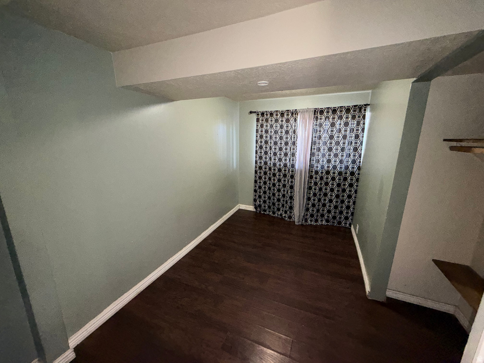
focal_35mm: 14
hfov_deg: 102.1
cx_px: 242
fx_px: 196
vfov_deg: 85.7
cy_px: 182
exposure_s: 1/40
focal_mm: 2.22
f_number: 2.2
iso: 200
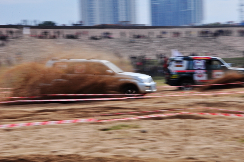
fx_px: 914
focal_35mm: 135
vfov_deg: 10.1
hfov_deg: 15.2
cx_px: 122
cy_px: 81
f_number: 32
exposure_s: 1/60
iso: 250
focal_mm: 90
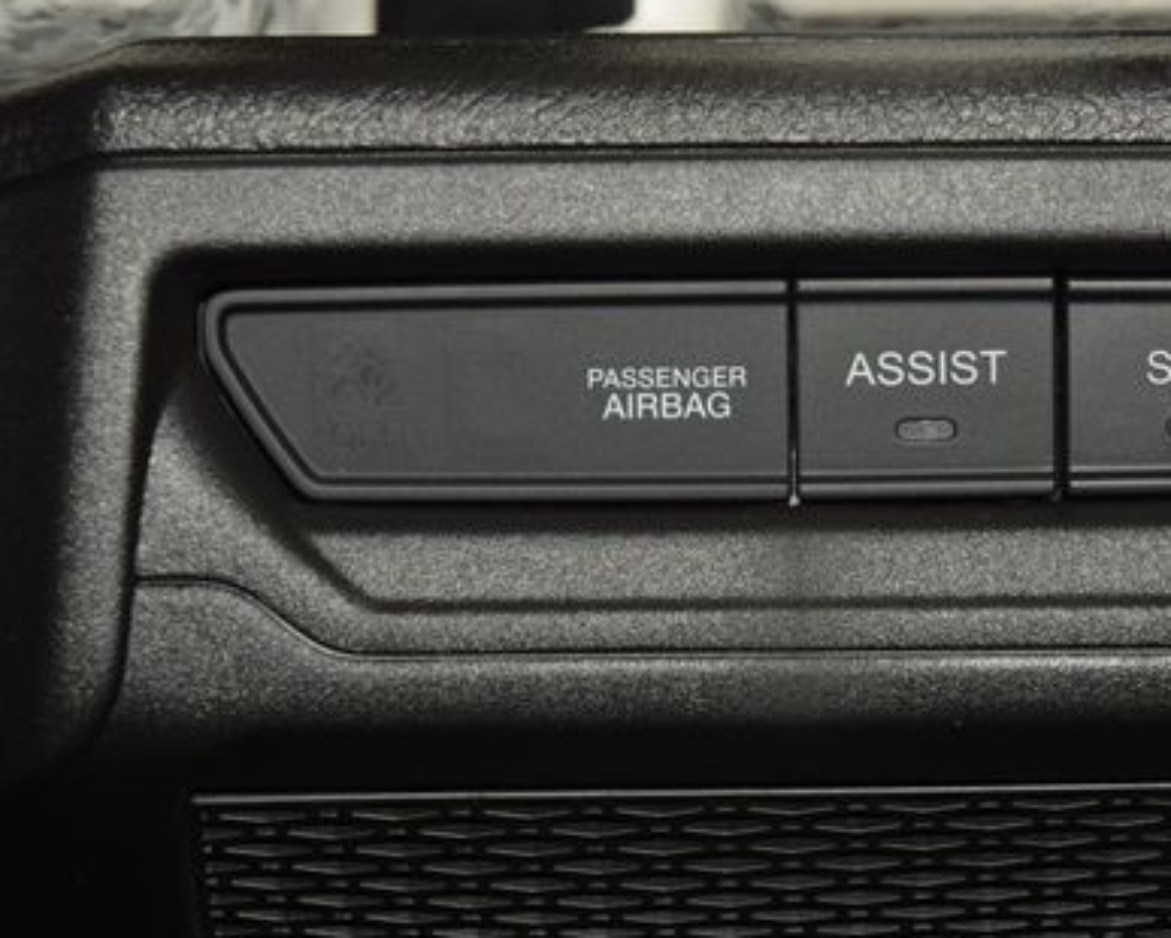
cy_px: 392
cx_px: 868
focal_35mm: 163
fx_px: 5652
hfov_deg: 11.8
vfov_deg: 9.5
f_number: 8
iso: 100
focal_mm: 70
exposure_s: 1/125
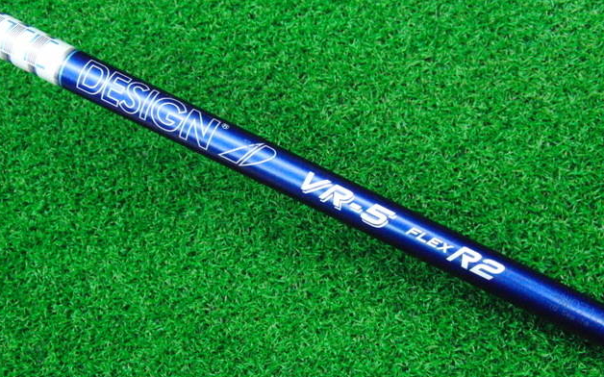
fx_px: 658
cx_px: 297
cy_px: 191
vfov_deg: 32.0
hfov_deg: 49.3
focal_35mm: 40
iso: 3200
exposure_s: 1/200
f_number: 3.6
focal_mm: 6.42
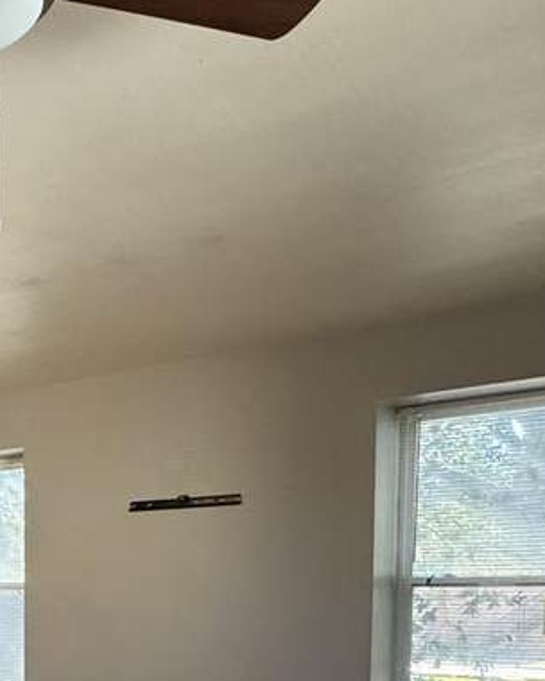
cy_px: 661
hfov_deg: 27.1
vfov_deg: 36.7
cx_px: -176
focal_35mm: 46
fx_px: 927
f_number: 2.2
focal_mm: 2.22
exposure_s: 1/120
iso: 320
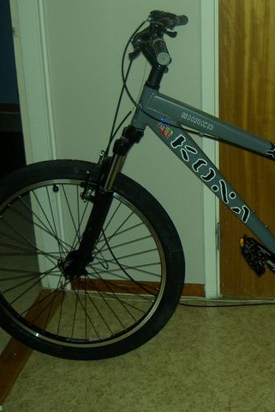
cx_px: 245
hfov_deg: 21.8
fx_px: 699
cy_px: 206
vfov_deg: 32.9
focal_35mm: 61
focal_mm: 8
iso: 100
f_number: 2.8
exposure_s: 1/125
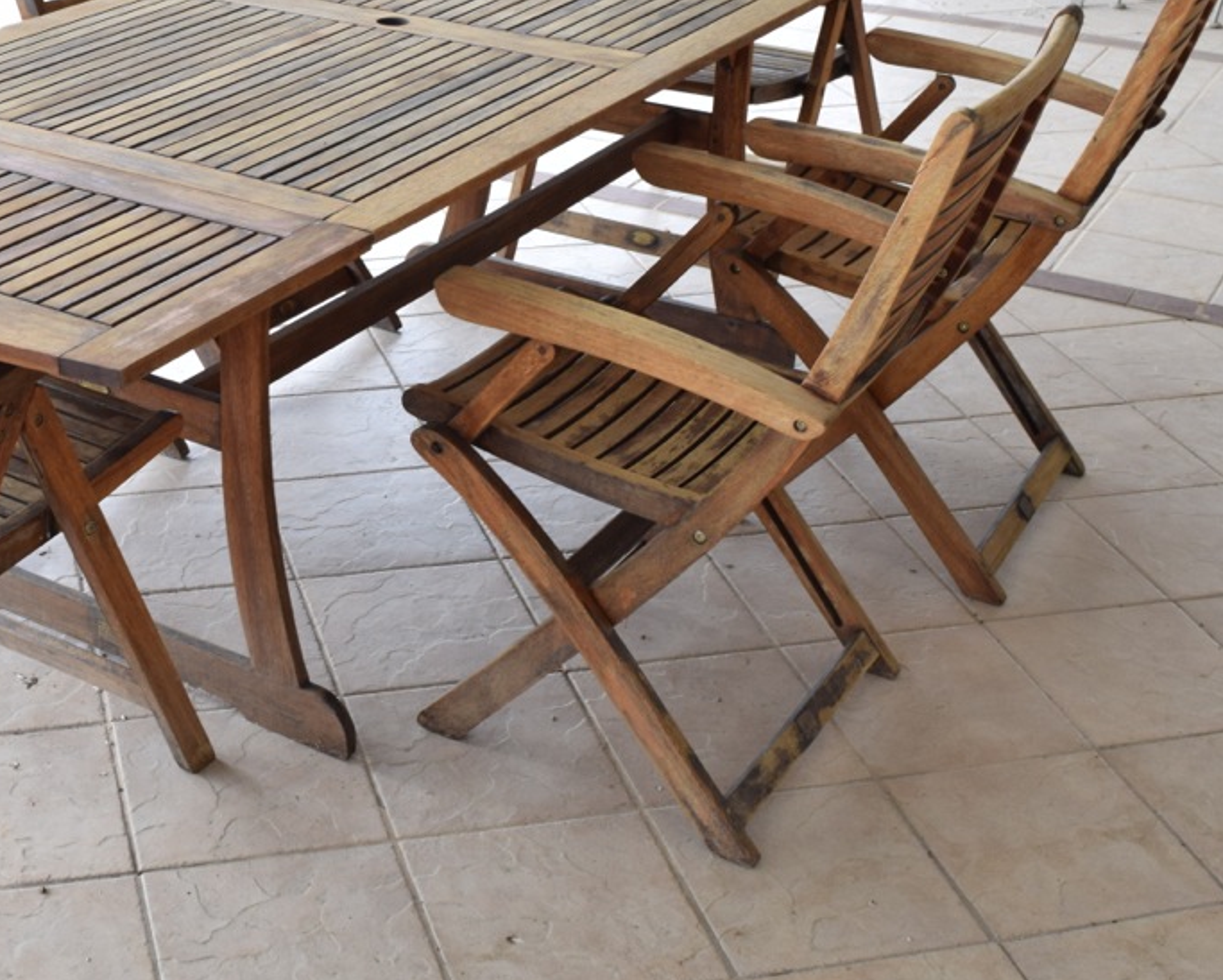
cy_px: 348
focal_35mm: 58
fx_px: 2100
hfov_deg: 31.7
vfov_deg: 26.1
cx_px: 267
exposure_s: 1/160
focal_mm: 22
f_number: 6.3
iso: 400
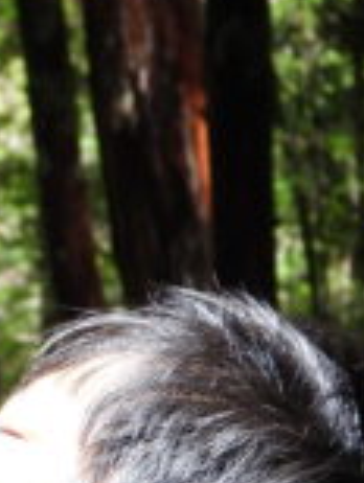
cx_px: -298
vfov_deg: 4.5
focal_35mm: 435
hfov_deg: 3.4
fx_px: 6082
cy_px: 480
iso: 100
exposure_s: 1/125
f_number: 4
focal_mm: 18.9
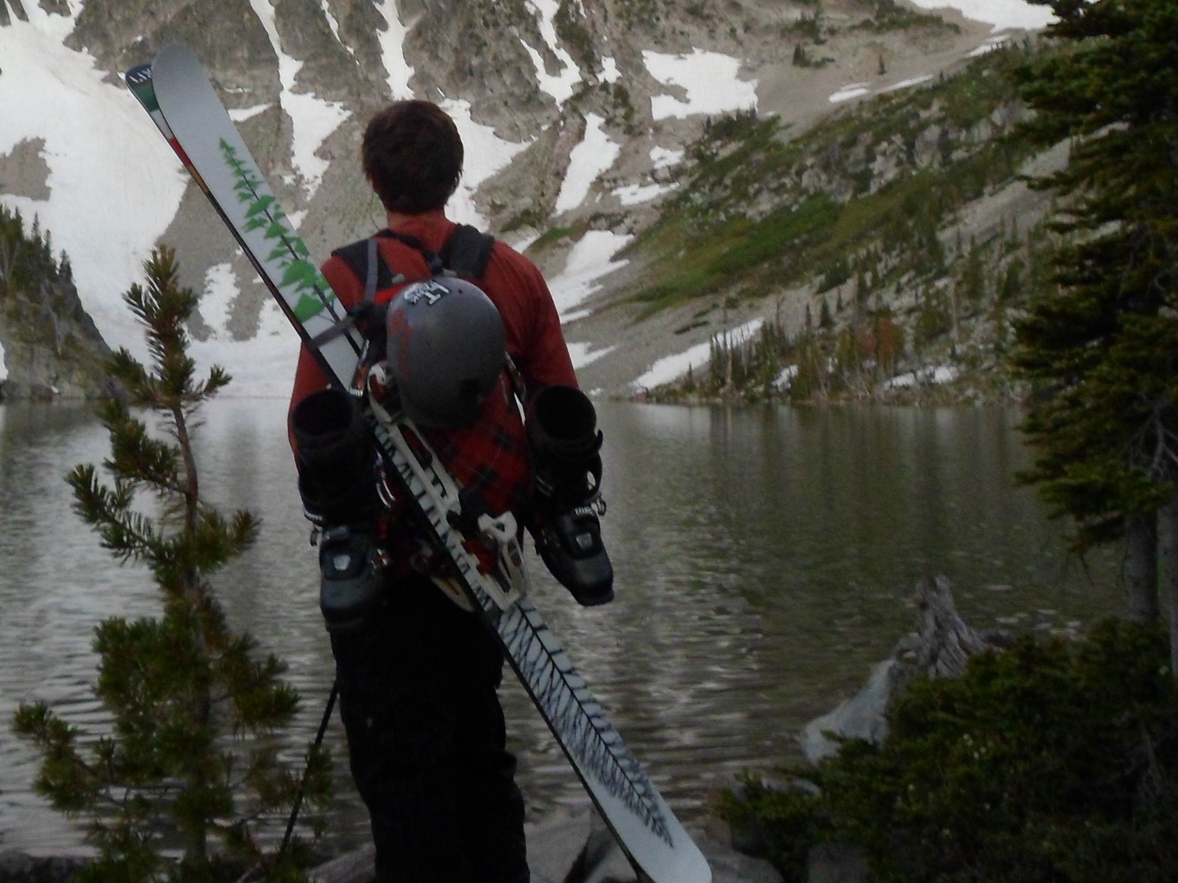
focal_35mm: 51
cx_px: 418
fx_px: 1735
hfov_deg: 37.2
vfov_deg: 28.0
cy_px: 191
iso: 200
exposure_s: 1/30
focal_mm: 4.9
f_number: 3.3
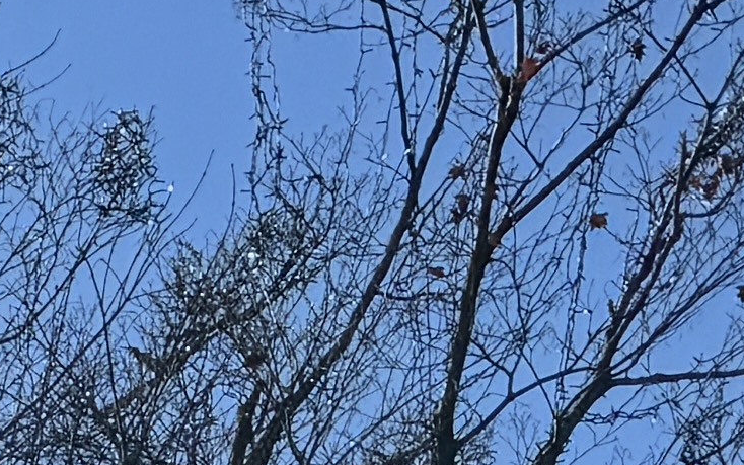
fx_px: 4015
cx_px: -1483
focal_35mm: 198
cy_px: 1848
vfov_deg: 5.7
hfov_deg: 8.7
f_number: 1.78
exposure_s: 1/6410
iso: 80
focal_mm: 6.86
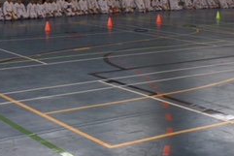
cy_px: 9
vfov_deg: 16.8
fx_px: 520
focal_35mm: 80
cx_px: 103
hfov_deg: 25.3
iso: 32
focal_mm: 4.15
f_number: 2.2
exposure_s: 1/121
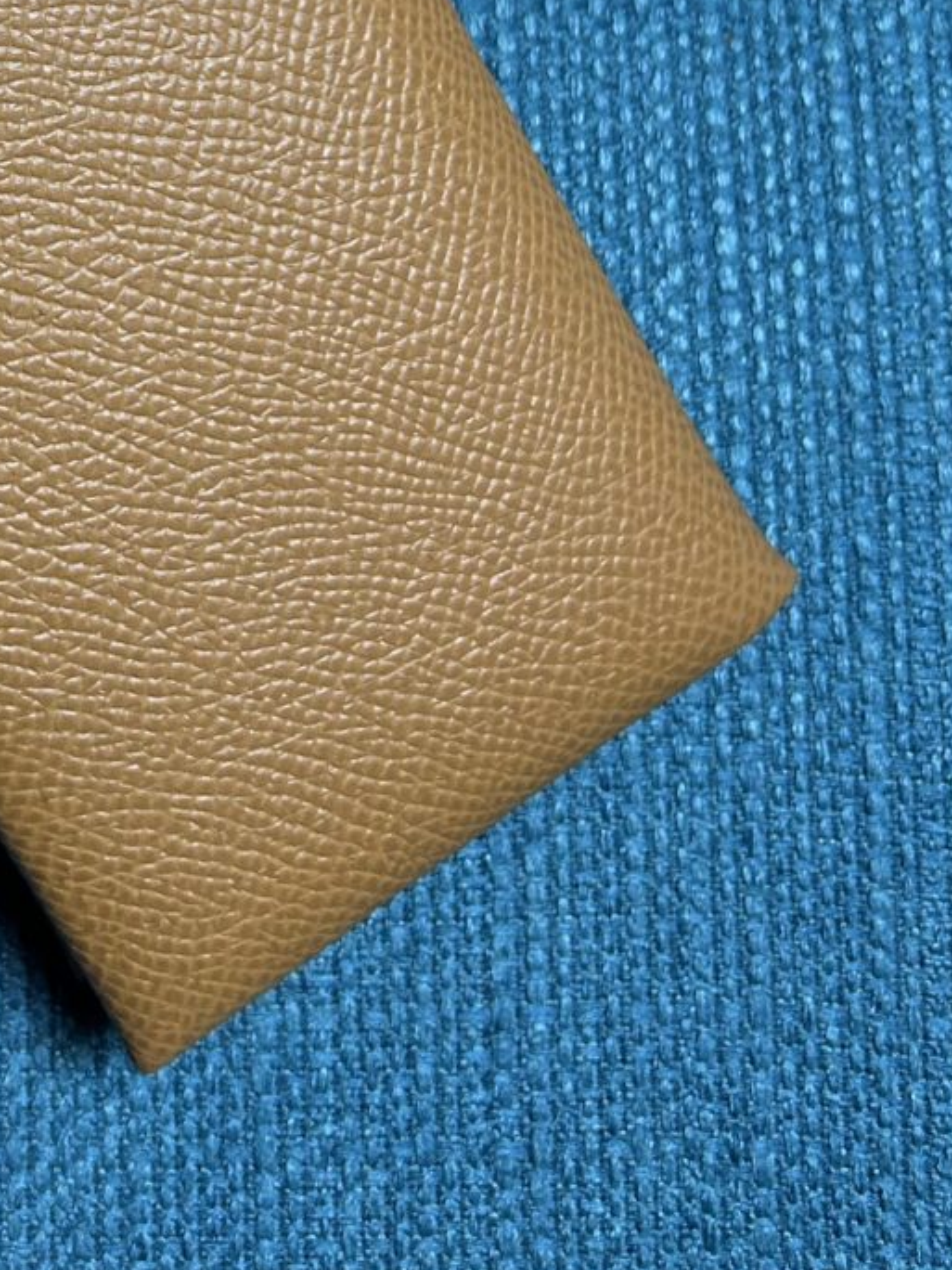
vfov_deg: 24.9
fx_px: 2677
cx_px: -128
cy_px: -106
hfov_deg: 19.2
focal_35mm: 73
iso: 125
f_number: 1.5
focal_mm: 5.7
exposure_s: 1/121
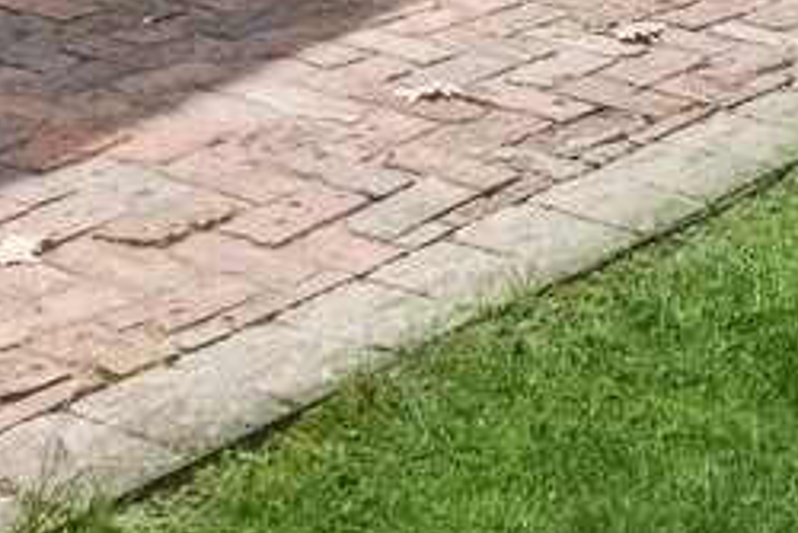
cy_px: -785
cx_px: 552
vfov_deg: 10.2
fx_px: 2551
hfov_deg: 17.7
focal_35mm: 115
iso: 200
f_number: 9.5
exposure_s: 1/125
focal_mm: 18
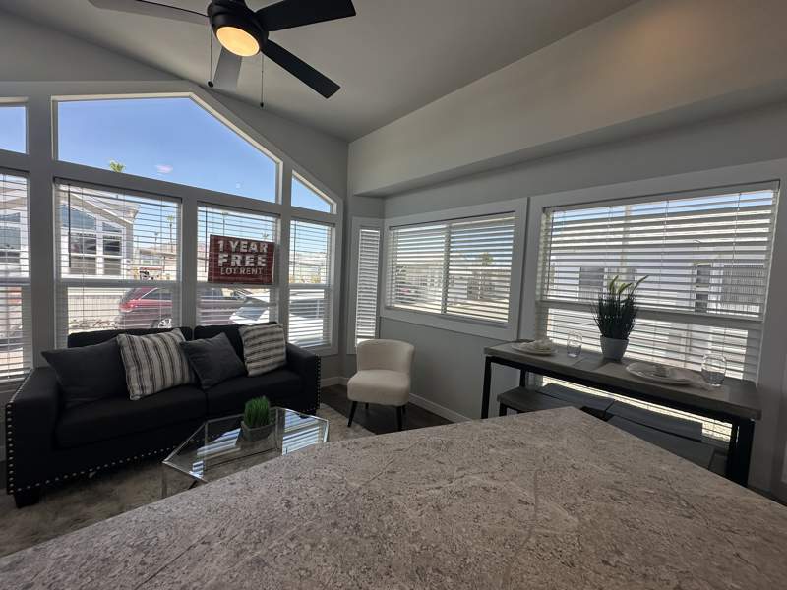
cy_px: 295
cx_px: 394
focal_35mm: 14
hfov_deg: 102.1
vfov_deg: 85.7
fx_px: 318
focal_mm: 2.22
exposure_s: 1/401
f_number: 2.2
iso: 40
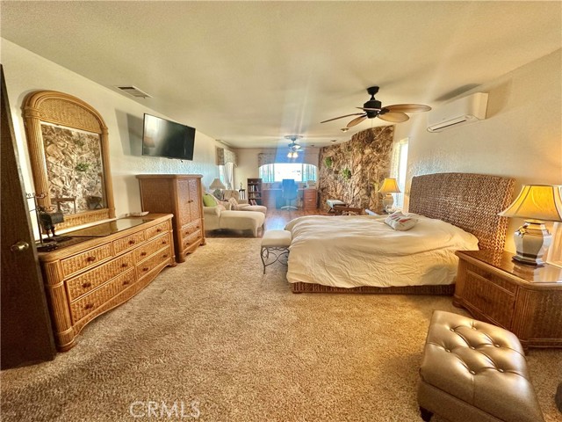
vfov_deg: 85.7
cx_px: 281
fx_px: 227
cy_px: 211
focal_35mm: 14
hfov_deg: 102.1
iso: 320
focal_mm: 2.22
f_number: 2.2
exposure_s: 1/120
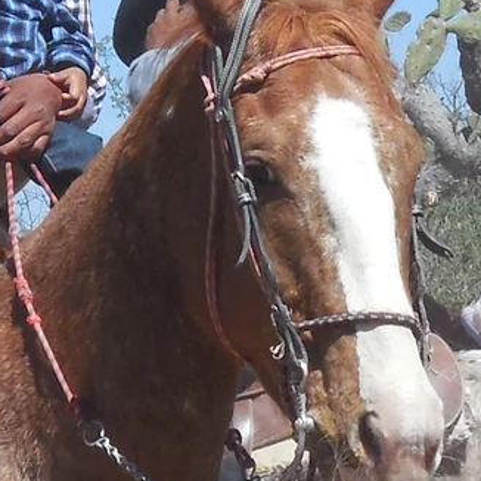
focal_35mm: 422
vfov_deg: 4.2
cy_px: 218
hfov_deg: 4.1
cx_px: 58
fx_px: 6634
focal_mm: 14.5
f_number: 6.6
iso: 125
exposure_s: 1/400
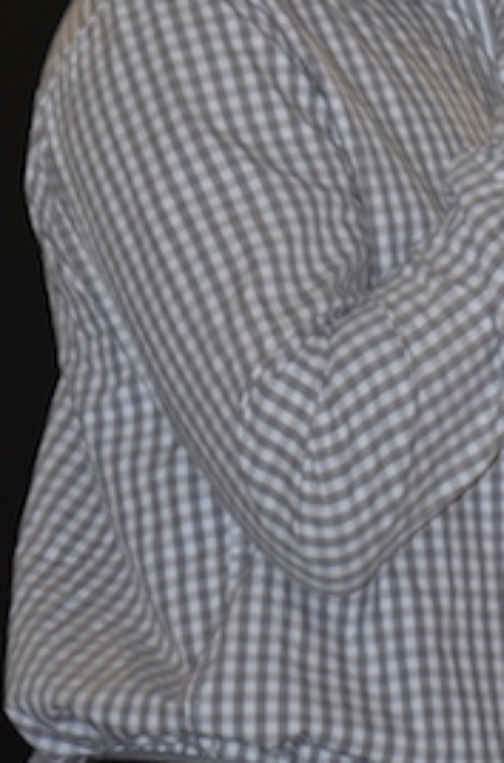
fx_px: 7463
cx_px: 474
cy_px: 26
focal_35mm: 353
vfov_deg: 5.8
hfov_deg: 3.9
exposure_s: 1/60
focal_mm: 105
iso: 800
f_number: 5.6
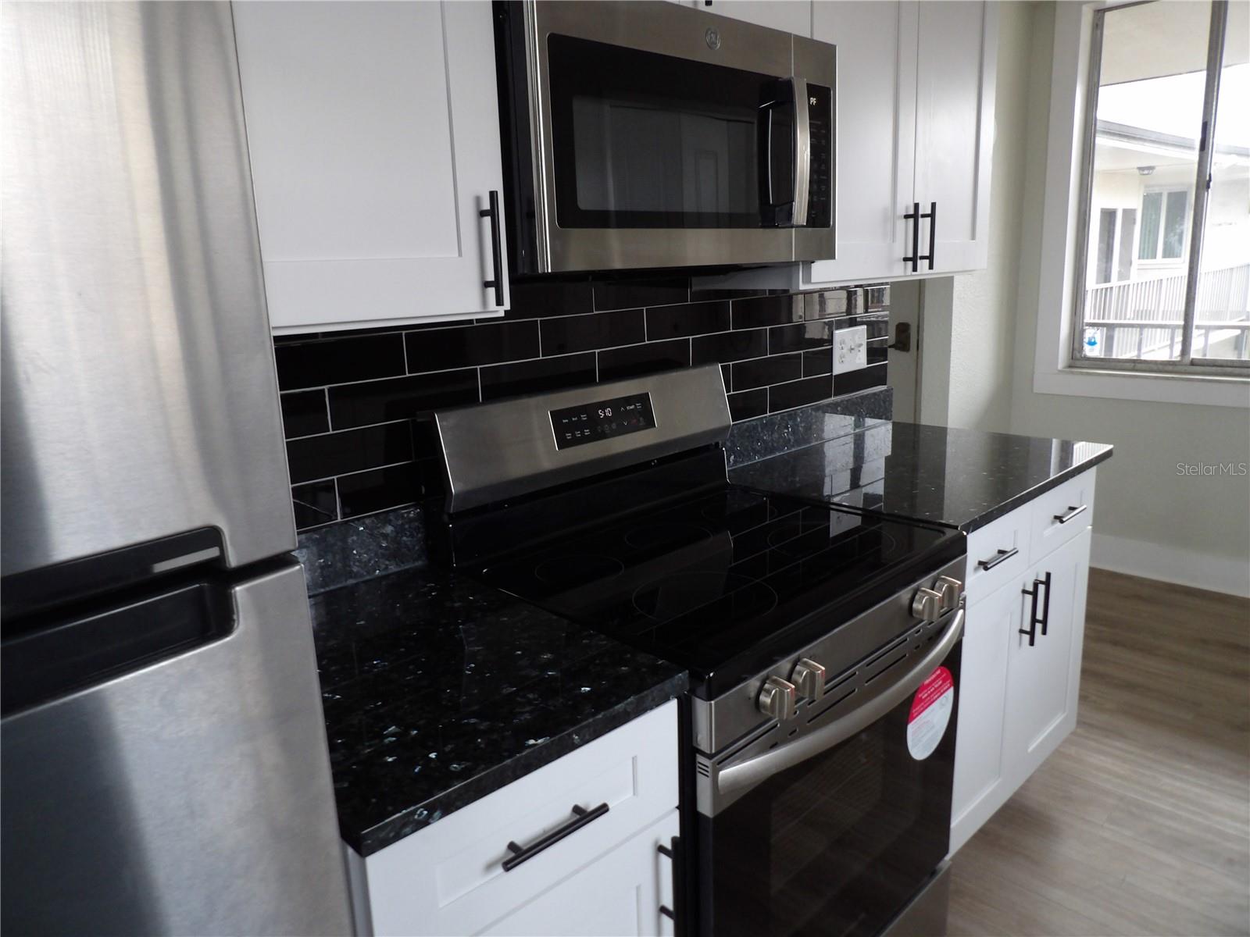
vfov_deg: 56.8
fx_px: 867
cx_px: 625
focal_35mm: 24
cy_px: 468
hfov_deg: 71.6
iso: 200
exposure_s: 1/33
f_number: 3.2
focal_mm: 4.3
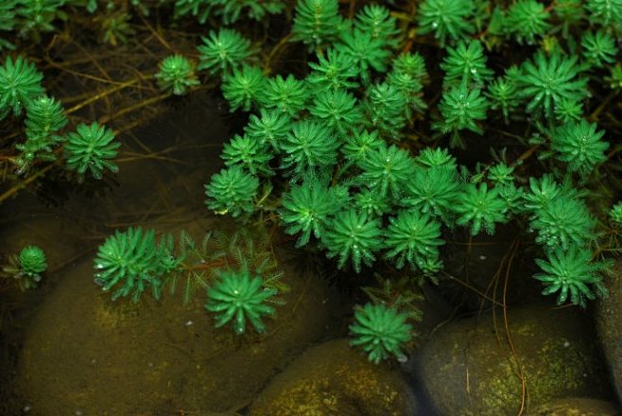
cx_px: 311
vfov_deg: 18.2
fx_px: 1297
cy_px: 208
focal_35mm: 75
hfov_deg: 27.0
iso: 200
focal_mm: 50
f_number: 2.8
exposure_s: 1/160
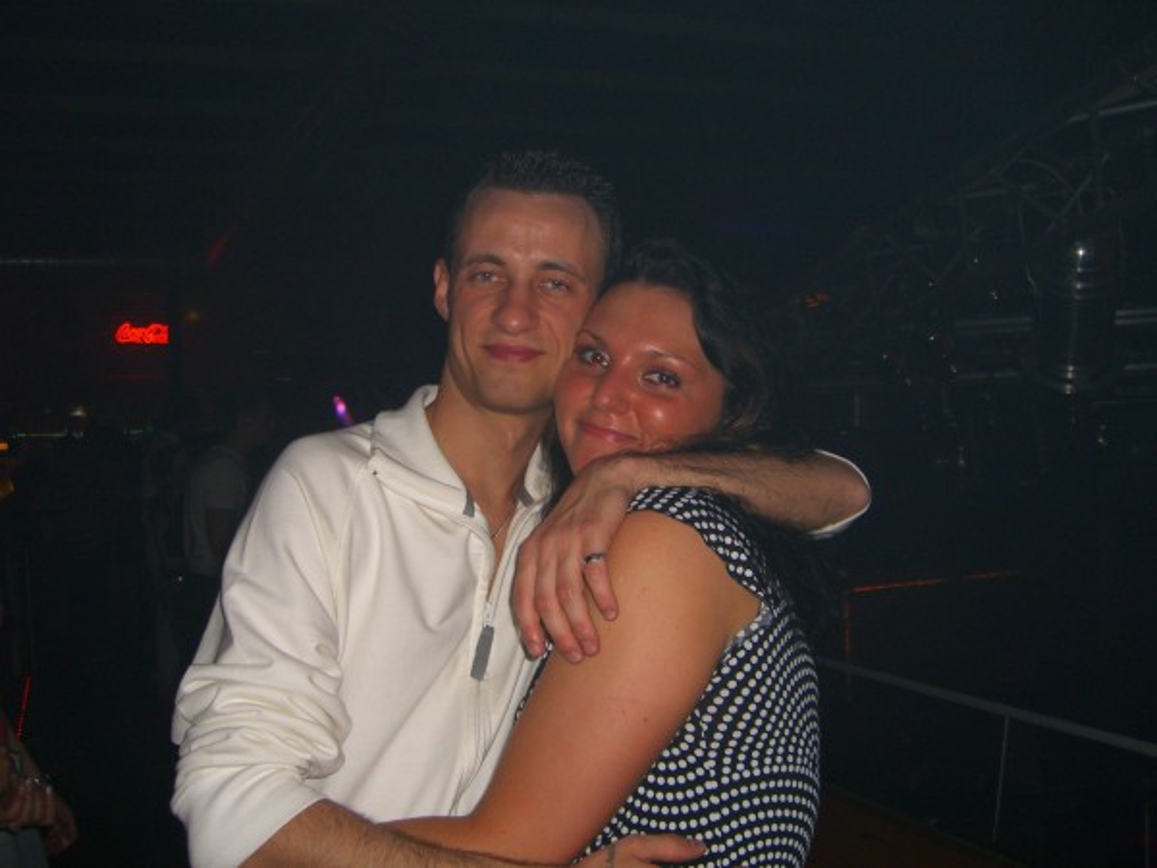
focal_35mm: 38
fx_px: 1270
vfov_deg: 37.7
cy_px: 434
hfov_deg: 49.0
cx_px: 578
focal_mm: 7.9
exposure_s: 1/60
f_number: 2.8
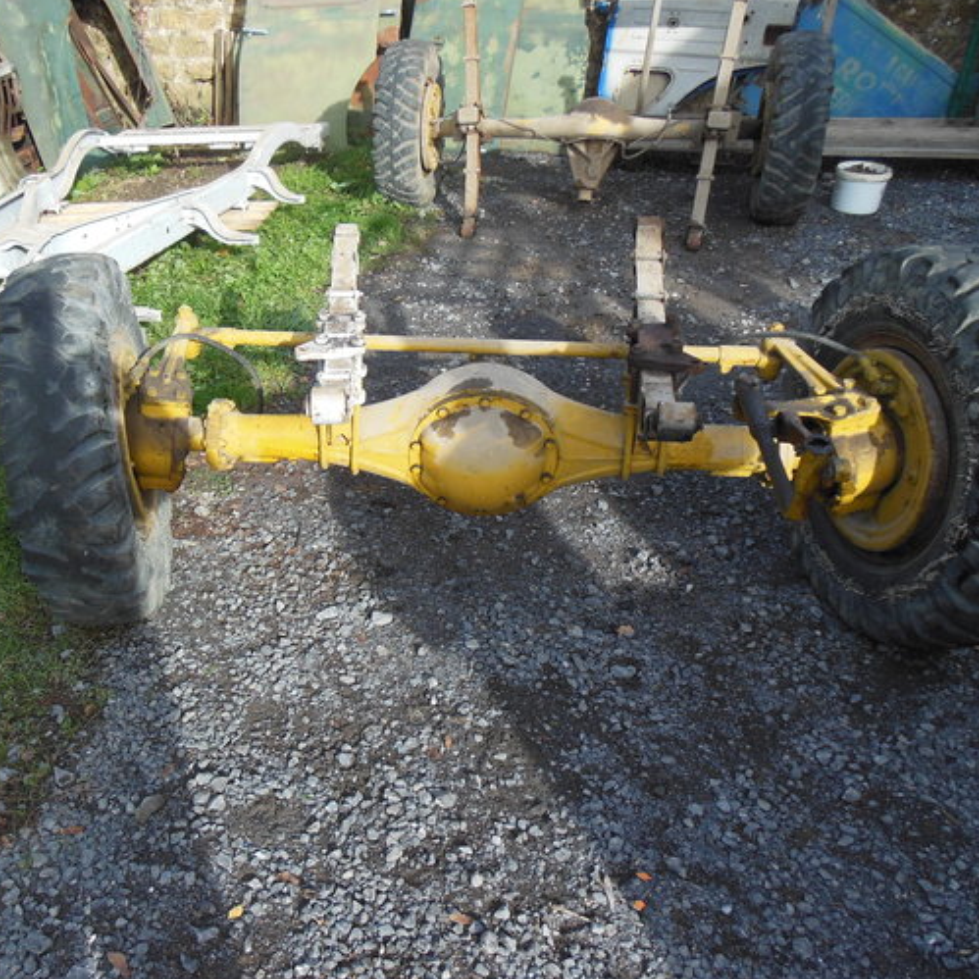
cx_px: 316
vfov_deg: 52.5
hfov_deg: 51.4
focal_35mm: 31
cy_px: 478
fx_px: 992
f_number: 3.2
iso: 125
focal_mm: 4.5
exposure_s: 1/640
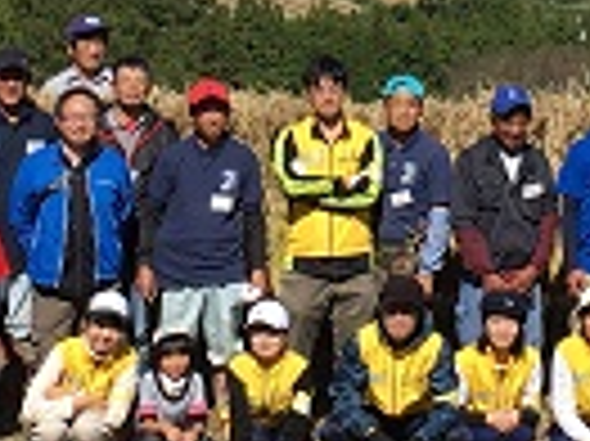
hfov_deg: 12.7
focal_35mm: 155
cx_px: 387
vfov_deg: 9.4
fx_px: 2639
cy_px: -173
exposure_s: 1/1709
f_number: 2.2
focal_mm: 4.15
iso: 25
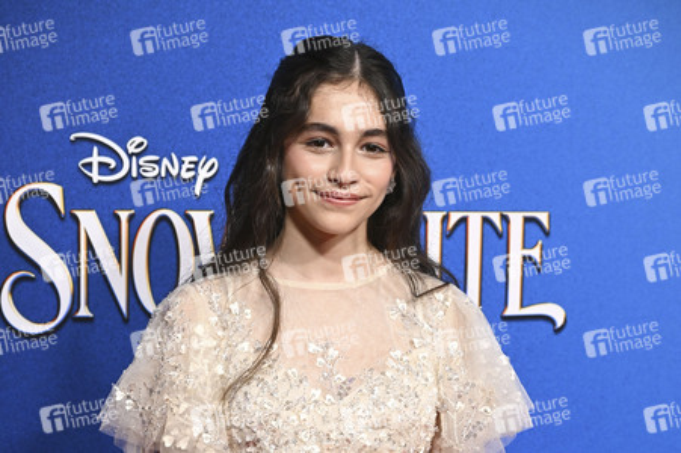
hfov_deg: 27.0
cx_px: 340
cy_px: 226
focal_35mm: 75
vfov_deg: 18.2
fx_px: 1418
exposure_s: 1/250
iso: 3200
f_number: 4.5
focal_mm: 75
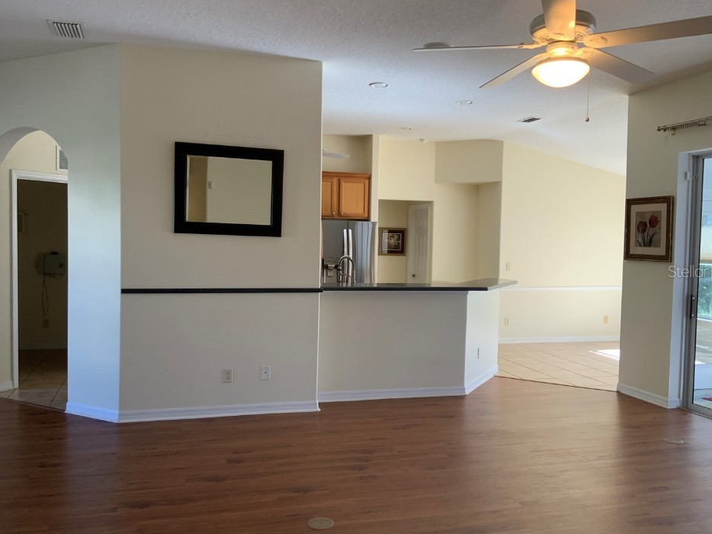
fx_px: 658
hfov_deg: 56.8
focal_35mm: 32
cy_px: 271
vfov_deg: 44.2
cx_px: 348
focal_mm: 3
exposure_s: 1/120
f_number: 1.8
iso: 64
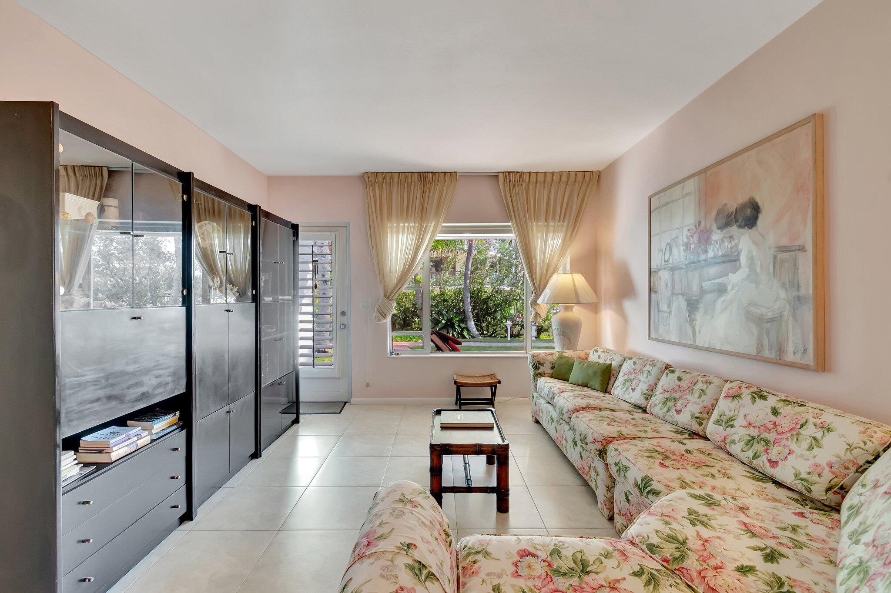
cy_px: 296
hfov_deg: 100.4
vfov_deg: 77.3
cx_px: 446
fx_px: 371
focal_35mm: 15
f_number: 8
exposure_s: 1/13
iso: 1000
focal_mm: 10
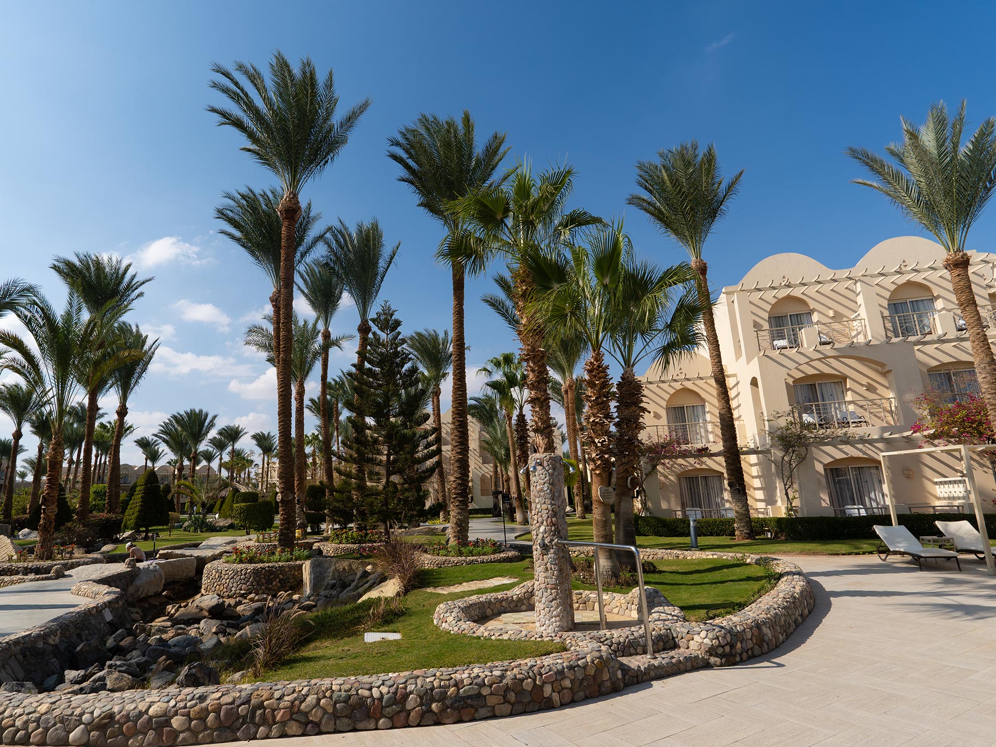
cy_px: 379
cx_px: 446
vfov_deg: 69.9
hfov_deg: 85.7
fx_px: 534
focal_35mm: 19
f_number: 5.6
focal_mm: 11
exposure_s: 1/800
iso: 100
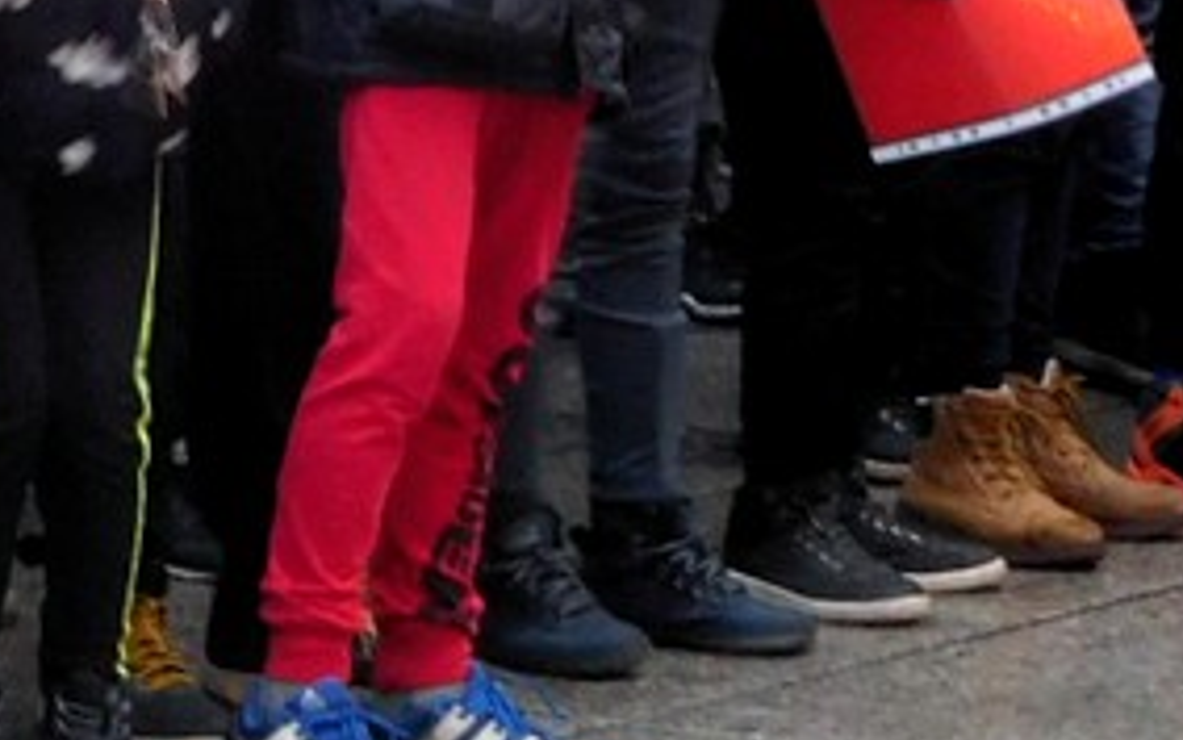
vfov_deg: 4.5
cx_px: 42
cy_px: -295
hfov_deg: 7.3
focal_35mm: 288
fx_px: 9287
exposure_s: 1/8
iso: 400
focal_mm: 12.5
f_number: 4.5
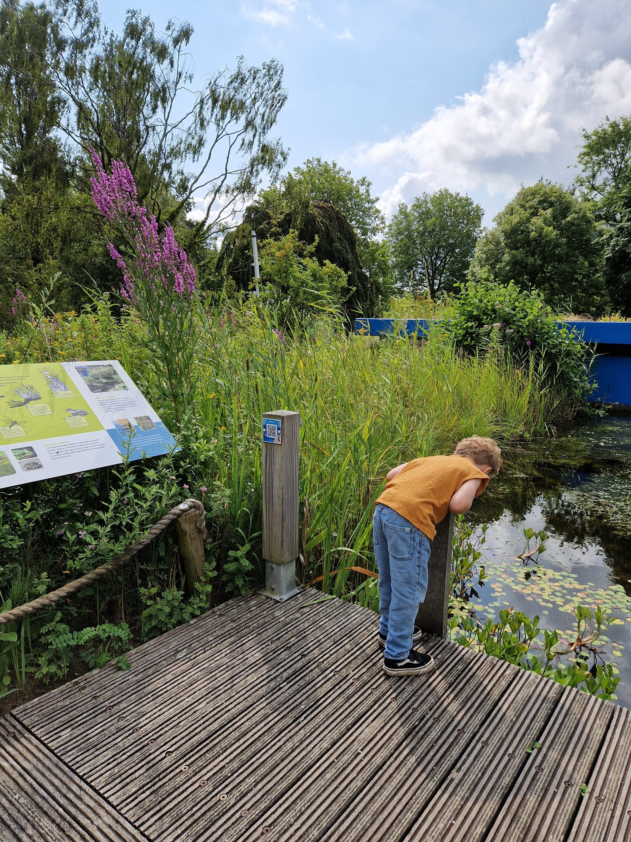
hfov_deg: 58.9
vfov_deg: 73.9
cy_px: 421
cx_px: 316
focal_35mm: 23
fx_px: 559
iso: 50
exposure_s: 1/2560
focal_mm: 5.4
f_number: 1.8
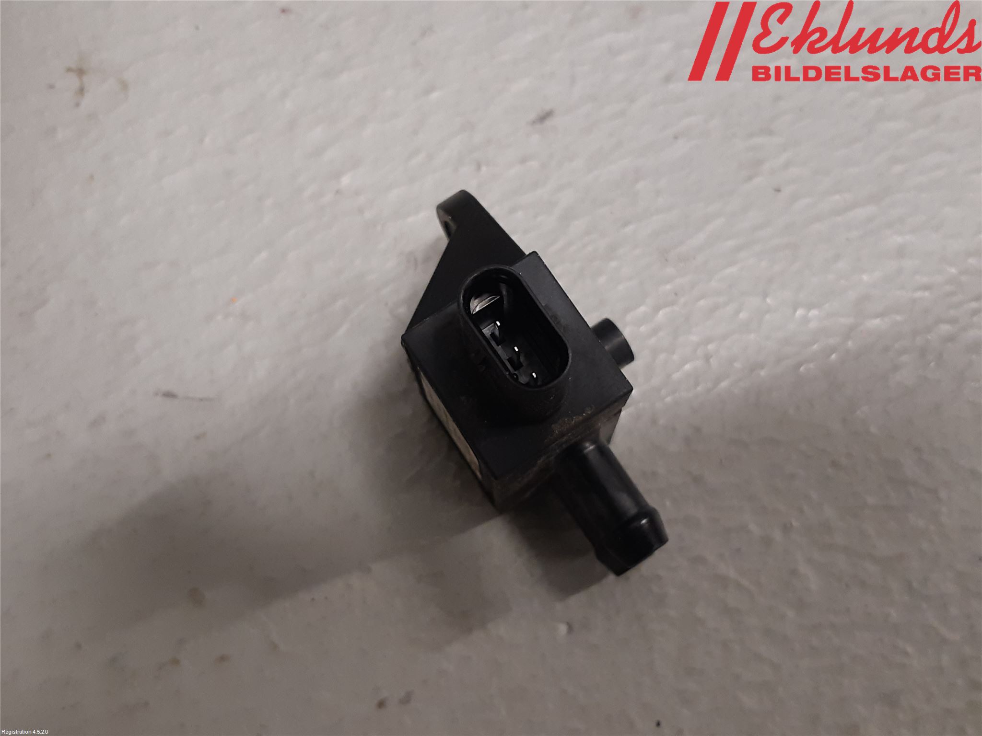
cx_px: 491
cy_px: 368
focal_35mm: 26
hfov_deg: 67.3
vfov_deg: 53.1
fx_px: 738
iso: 160
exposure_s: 1/50
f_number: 1.7
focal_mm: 3.93
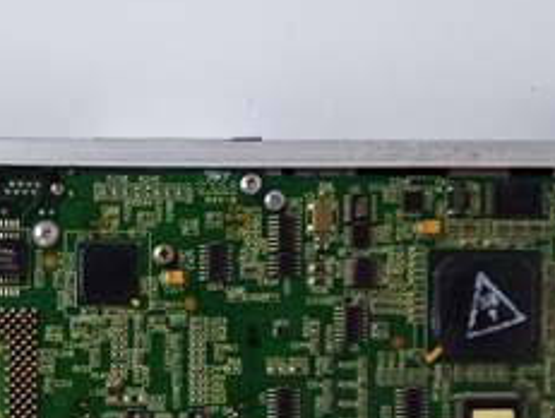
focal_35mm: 70
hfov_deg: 27.2
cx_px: 118
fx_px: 1124
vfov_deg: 20.2
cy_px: 447
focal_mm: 3.79
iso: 655
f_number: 2
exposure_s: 1/33
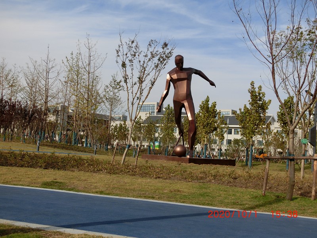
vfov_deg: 32.2
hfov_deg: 42.1
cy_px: 119
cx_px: 158
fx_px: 412
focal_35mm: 45
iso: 80
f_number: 4.4
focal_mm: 8
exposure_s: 1/1000
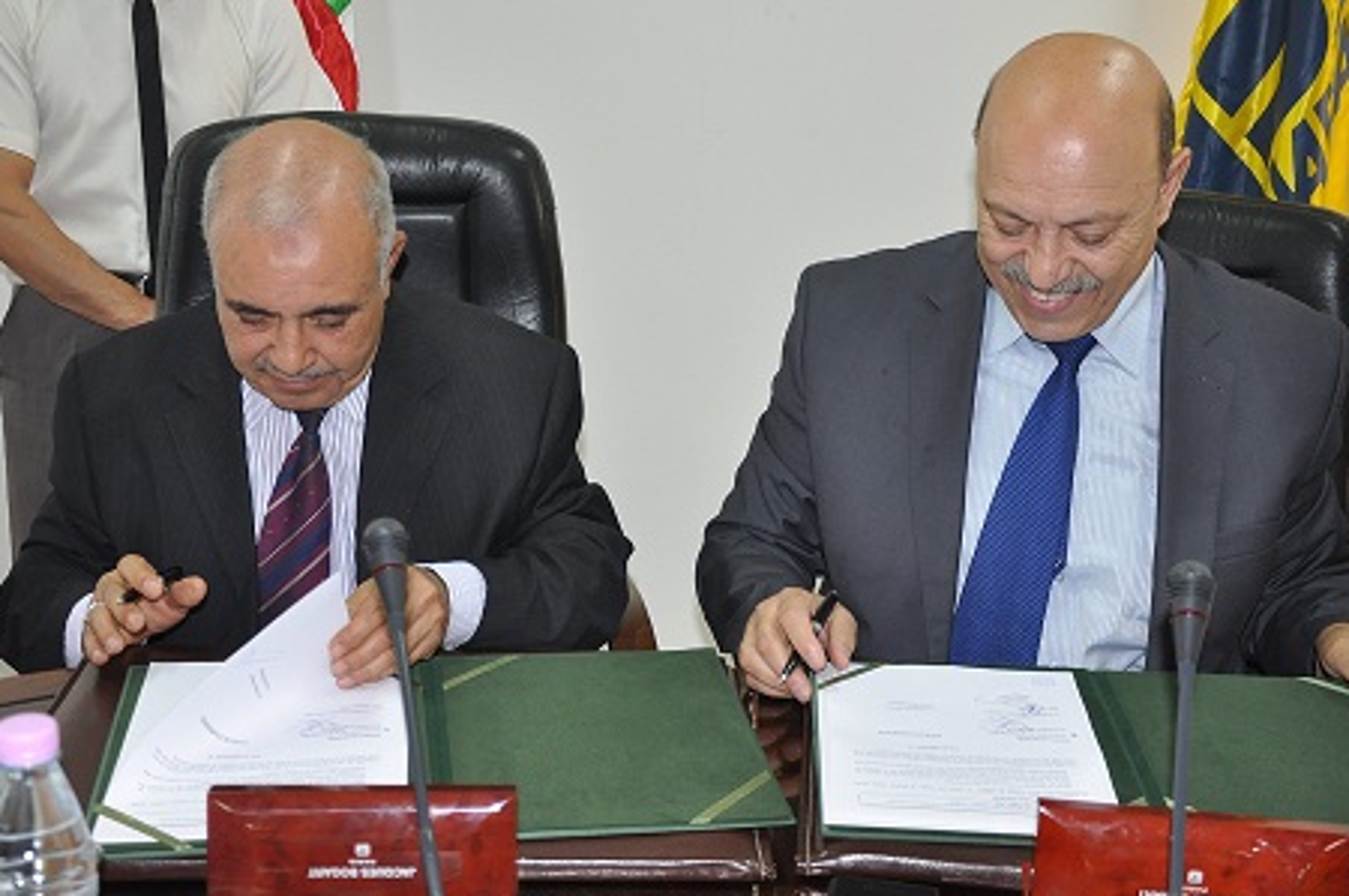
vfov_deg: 26.9
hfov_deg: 39.6
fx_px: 1872
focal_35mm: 50
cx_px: 692
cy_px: 464
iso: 800
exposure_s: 1/60
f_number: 4
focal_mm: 28
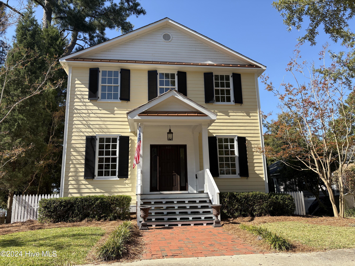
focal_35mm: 26
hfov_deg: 67.3
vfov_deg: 53.1
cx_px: 178
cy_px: 133
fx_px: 267
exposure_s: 1/1848
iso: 50
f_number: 1.6
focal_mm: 5.96
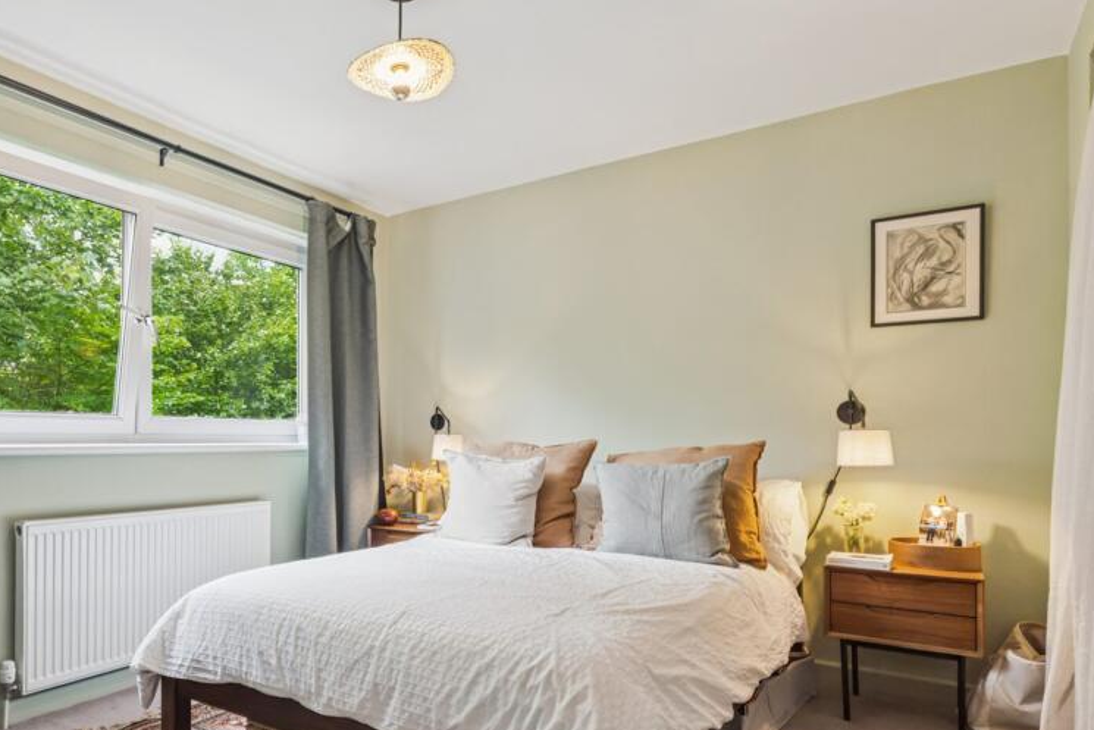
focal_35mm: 23
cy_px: 443
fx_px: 690
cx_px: 370
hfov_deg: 74.6
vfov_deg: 55.3
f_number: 7.1
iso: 500
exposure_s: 1/25
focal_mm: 11
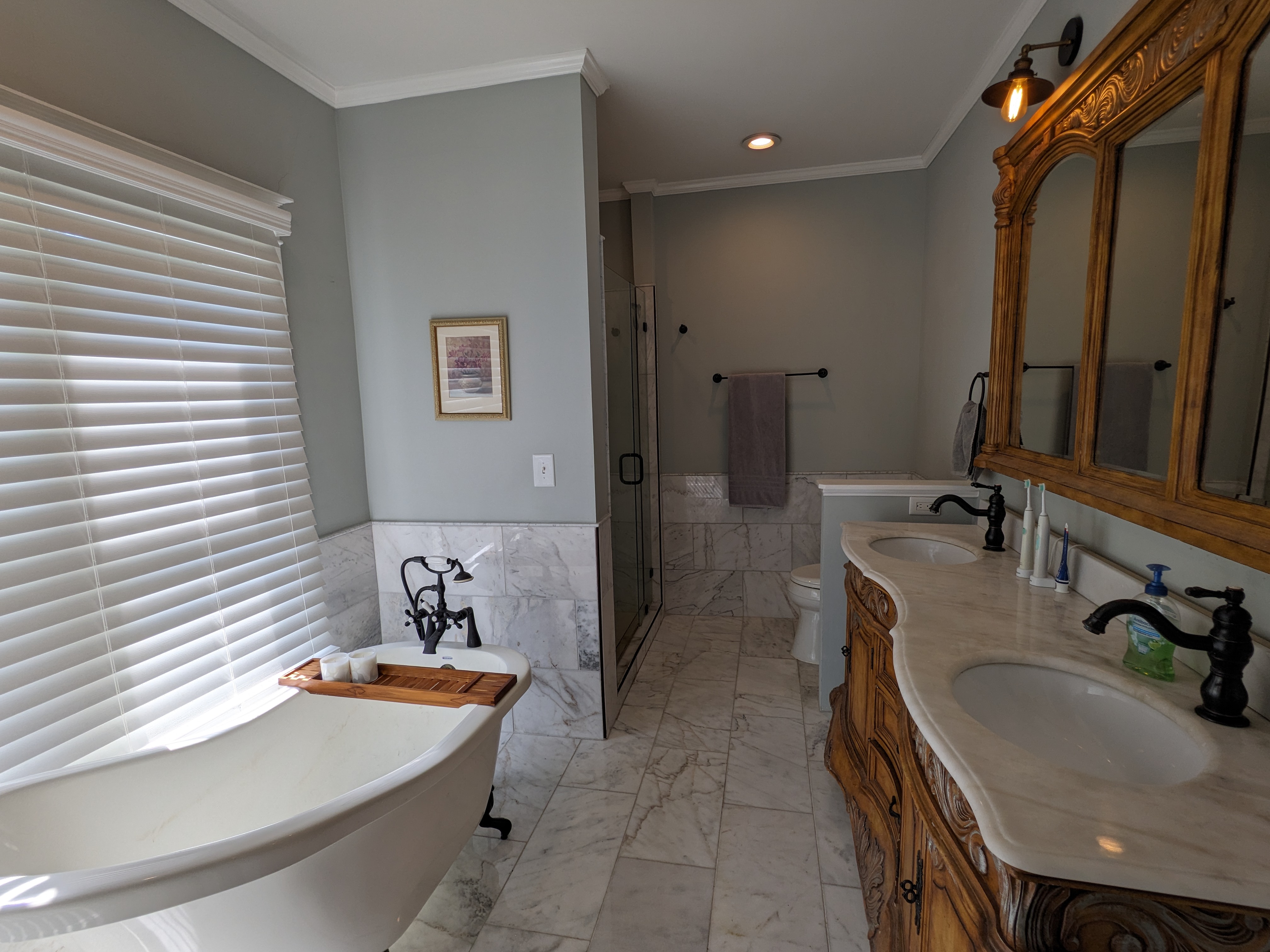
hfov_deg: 94.5
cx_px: 635
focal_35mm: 16
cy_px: 476
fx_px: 587
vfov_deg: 78.1
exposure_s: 1/120
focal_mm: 2.22
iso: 20
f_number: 2.2
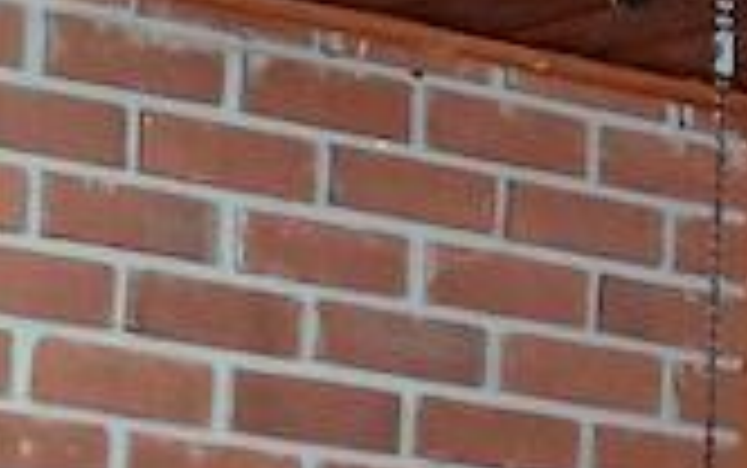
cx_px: -688
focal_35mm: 215
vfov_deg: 5.9
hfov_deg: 9.2
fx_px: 4380
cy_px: 1166
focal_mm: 3.98
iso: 250
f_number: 1.8
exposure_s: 1/60
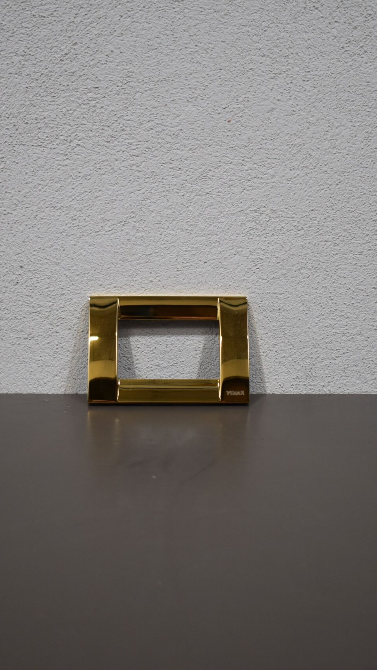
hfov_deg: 23.0
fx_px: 924
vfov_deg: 39.9
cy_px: 336
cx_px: 179
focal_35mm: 52
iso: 450
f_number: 3.8
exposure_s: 1/250
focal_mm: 22
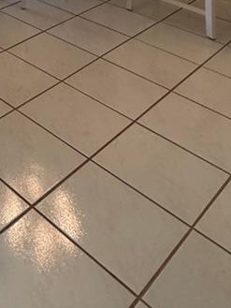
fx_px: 453
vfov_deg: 27.7
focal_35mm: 51
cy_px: -137
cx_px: -110
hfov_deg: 23.3
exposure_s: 1/120
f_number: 2.2
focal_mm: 2.22
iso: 320
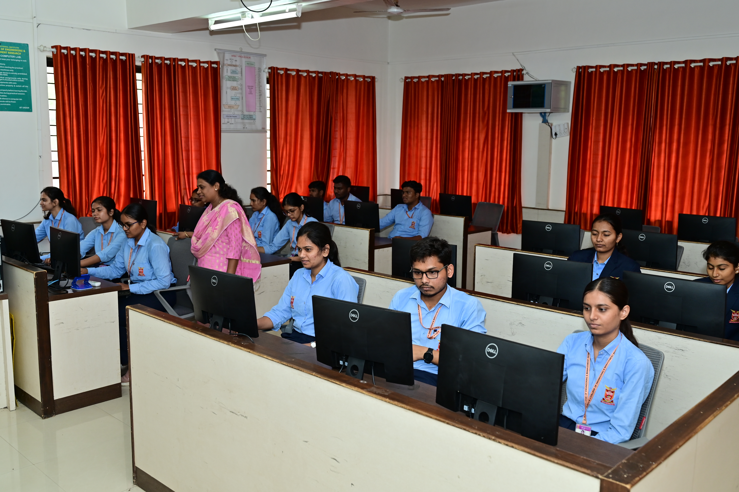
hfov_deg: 56.5
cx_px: 370
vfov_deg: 39.4
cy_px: 246
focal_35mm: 34
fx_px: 687
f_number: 4
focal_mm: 33.5
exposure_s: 1/125
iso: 500
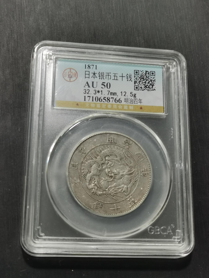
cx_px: 104
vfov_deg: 36.2
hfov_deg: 27.5
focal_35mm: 53
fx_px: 427
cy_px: 139
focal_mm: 5.58
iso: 80
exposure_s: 1/100
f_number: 1.8
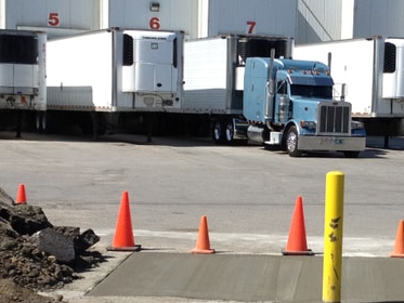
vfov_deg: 11.8
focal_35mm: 125
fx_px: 1459
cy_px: 247
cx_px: 362
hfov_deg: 15.6
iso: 64
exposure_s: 1/1727
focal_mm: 4.28
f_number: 2.4
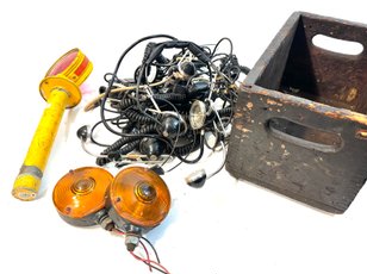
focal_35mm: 29
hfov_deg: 61.7
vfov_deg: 48.0
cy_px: 152
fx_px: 307
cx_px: 185
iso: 64
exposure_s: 1/120
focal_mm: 5.96
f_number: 1.6
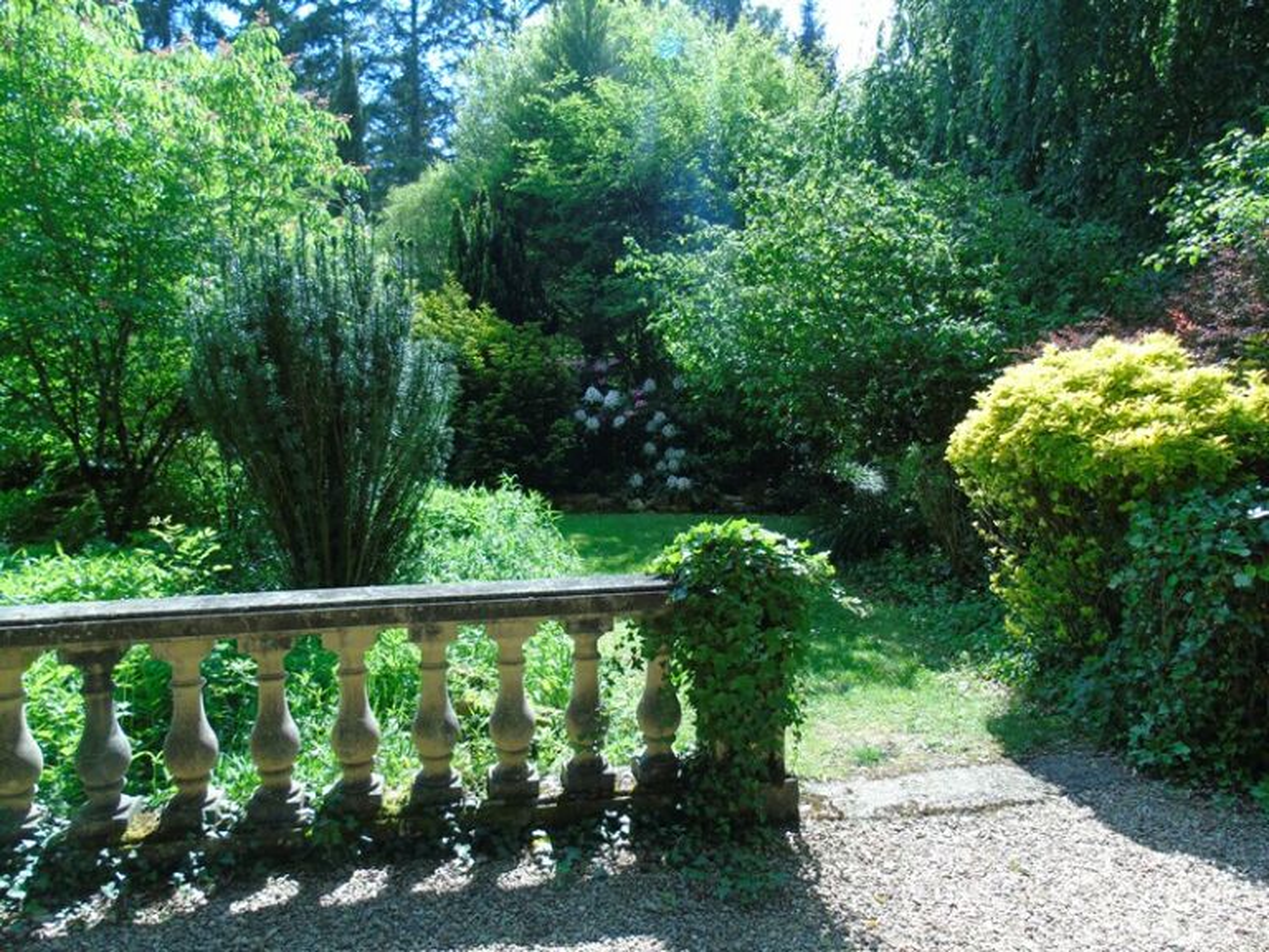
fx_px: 916
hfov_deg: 69.4
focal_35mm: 25
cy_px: 476
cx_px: 634
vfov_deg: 54.9
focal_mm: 4.4
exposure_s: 1/200
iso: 80
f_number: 3.4
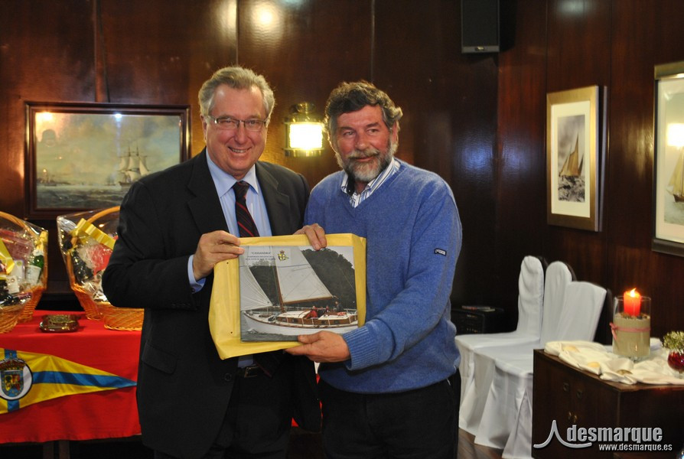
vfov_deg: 25.2
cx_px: 342
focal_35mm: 54
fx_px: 1028
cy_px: 230
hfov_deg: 36.8
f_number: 5
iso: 400
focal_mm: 36
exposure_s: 1/3
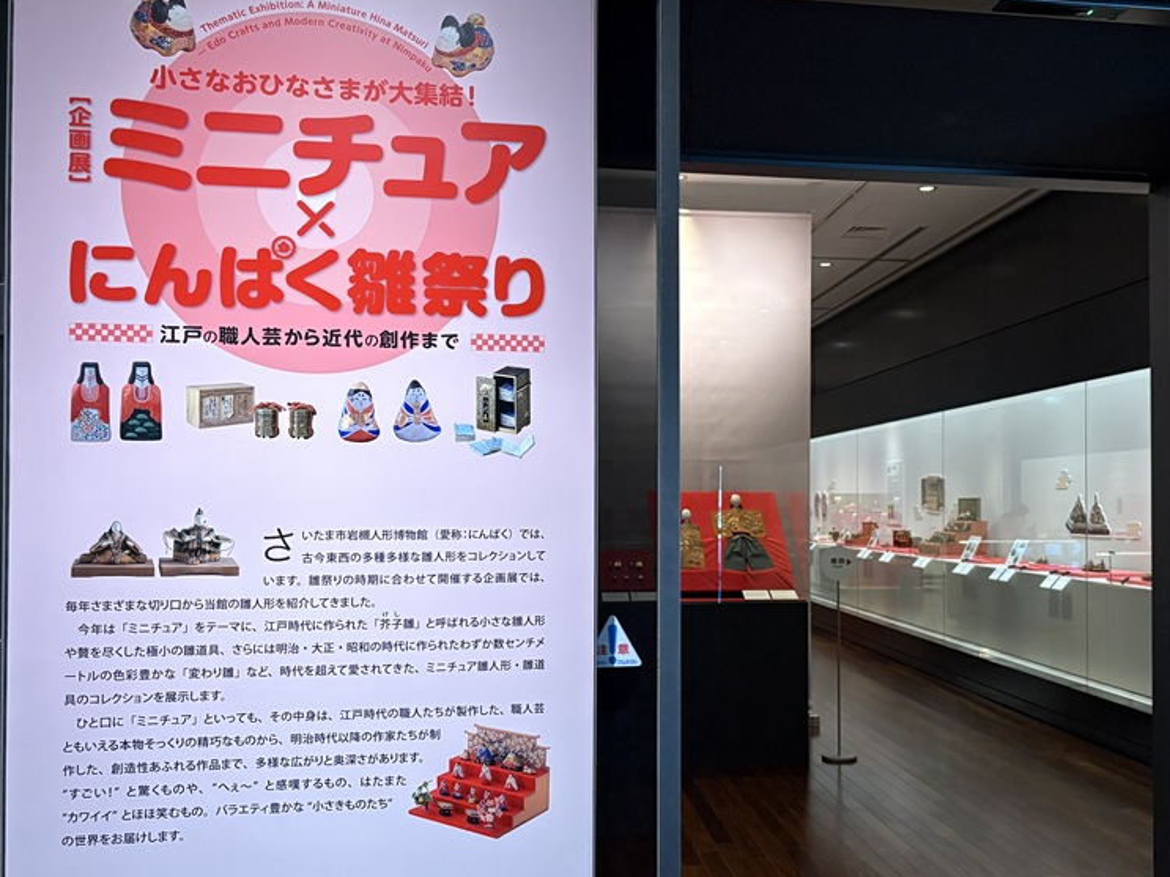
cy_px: 487
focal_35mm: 35
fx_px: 1183
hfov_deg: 52.2
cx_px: 709
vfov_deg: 40.6
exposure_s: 1/60
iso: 500
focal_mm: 5.96
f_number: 1.6
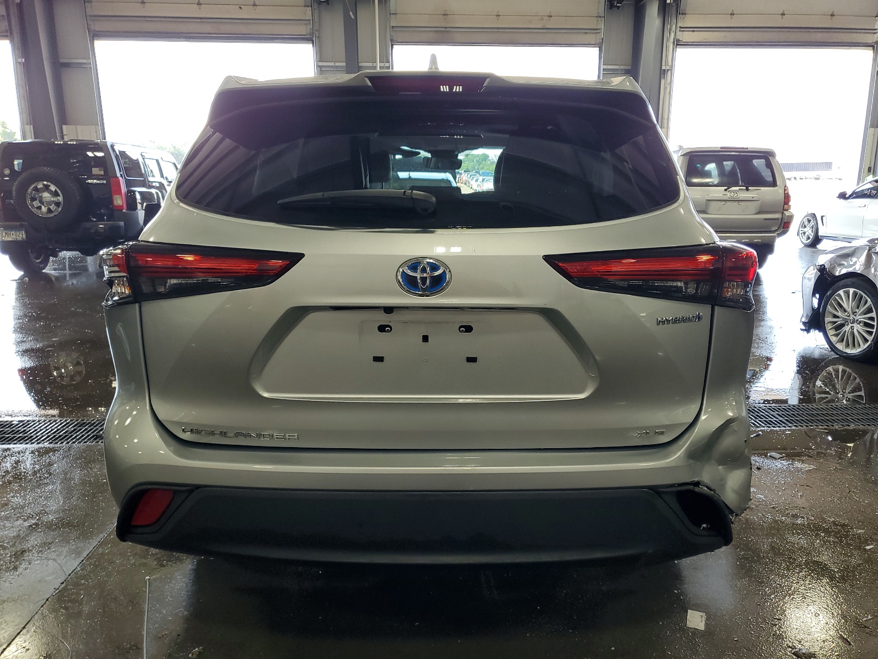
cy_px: 330
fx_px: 659
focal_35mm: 26
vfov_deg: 53.1
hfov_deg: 67.3
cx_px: 439
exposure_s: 1/120
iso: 68
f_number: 1.5
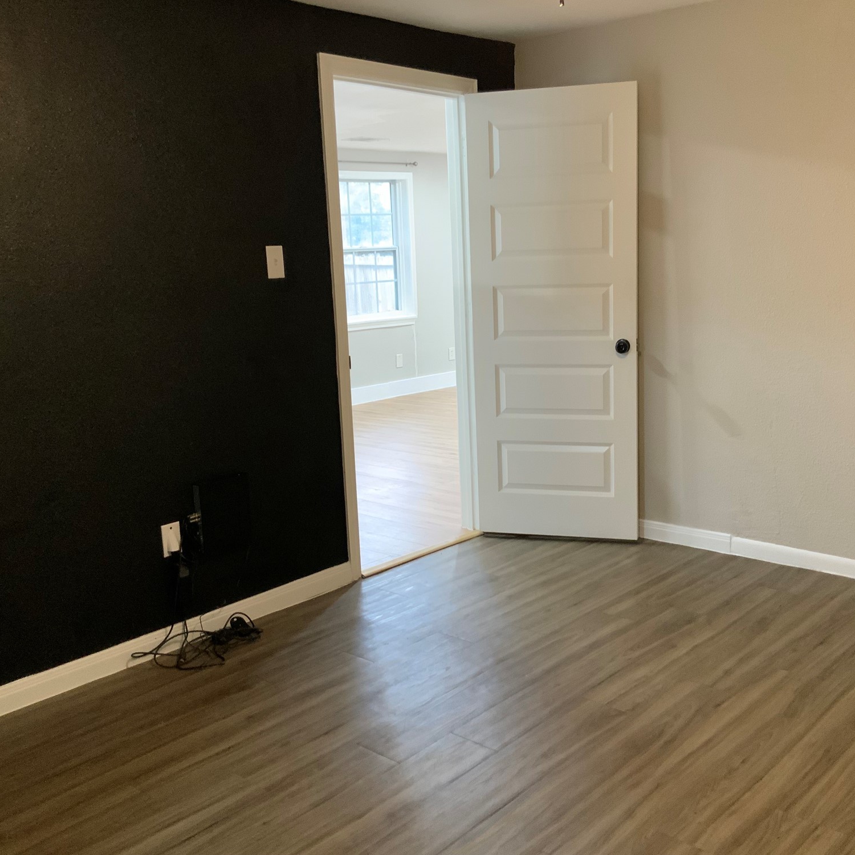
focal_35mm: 35
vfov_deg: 47.2
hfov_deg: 47.1
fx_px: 978
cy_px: 419
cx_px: 488
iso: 250
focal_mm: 3
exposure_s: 1/40
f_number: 1.8
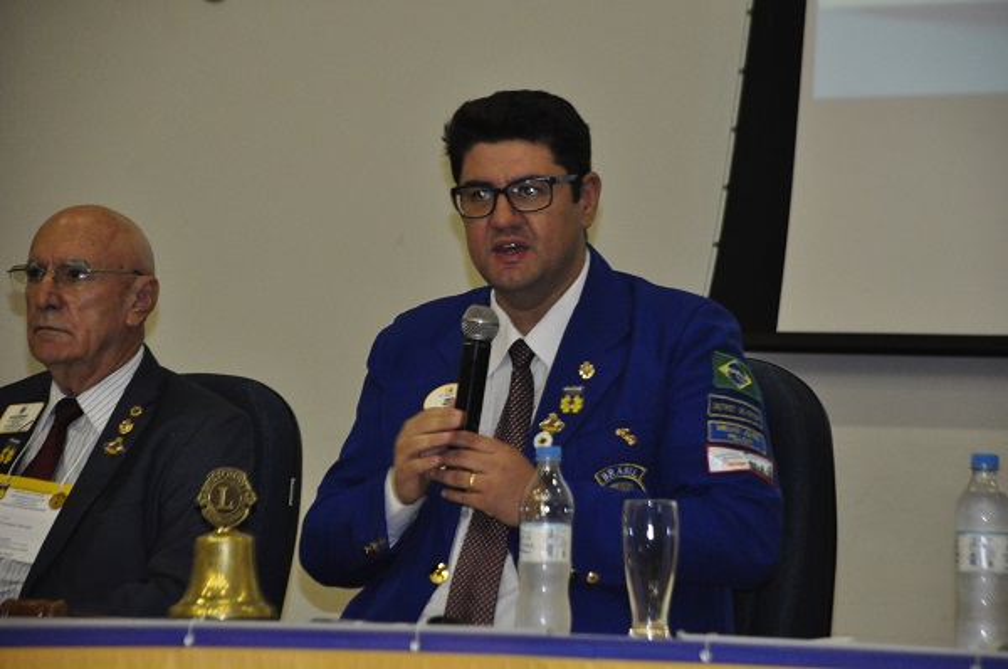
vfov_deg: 8.1
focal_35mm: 168
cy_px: 334
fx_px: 4696
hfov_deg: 12.3
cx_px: 504
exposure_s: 1/50
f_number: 5.6
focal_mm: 112
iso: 2000
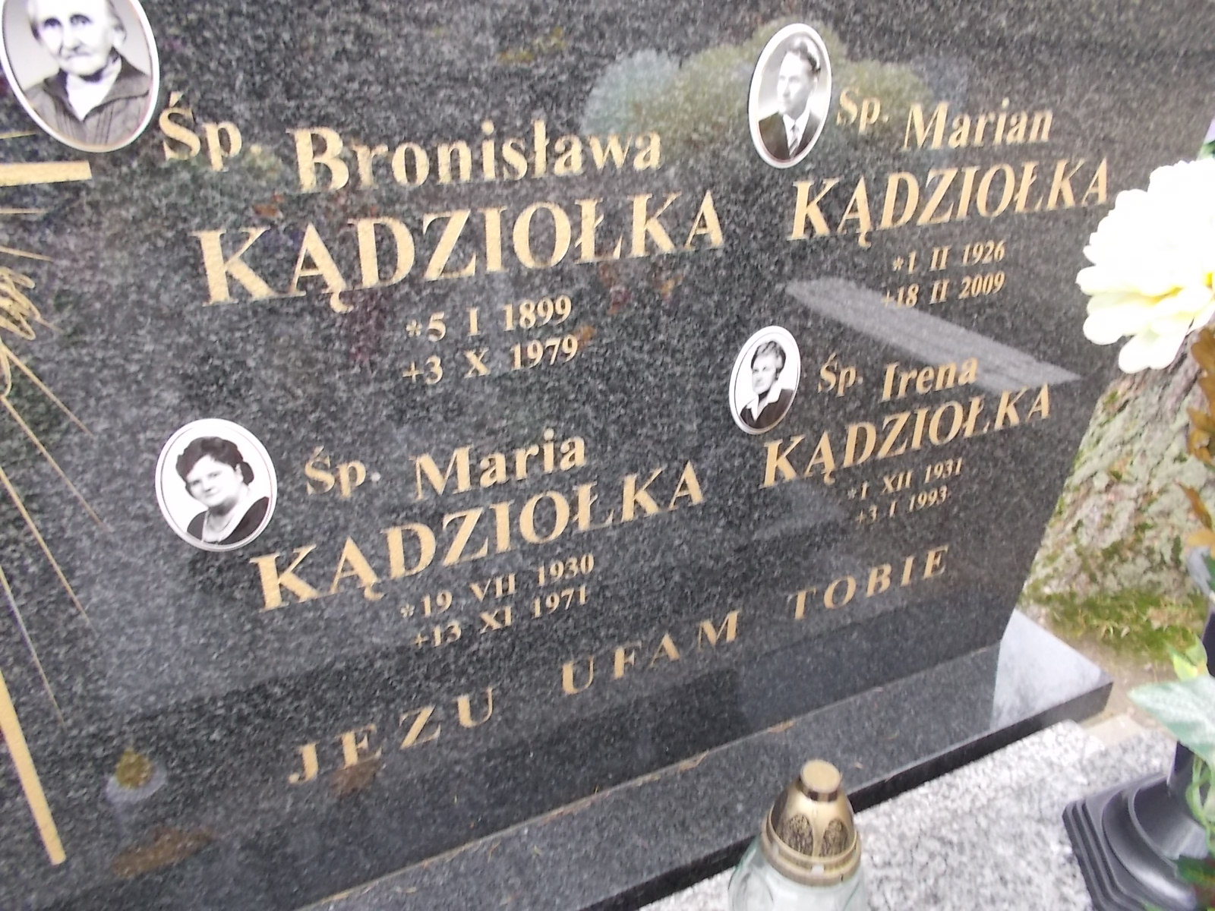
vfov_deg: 53.1
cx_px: 608
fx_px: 913
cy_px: 456
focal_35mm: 26
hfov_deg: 67.3
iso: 200
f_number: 3.2
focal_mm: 4.6
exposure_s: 1/20
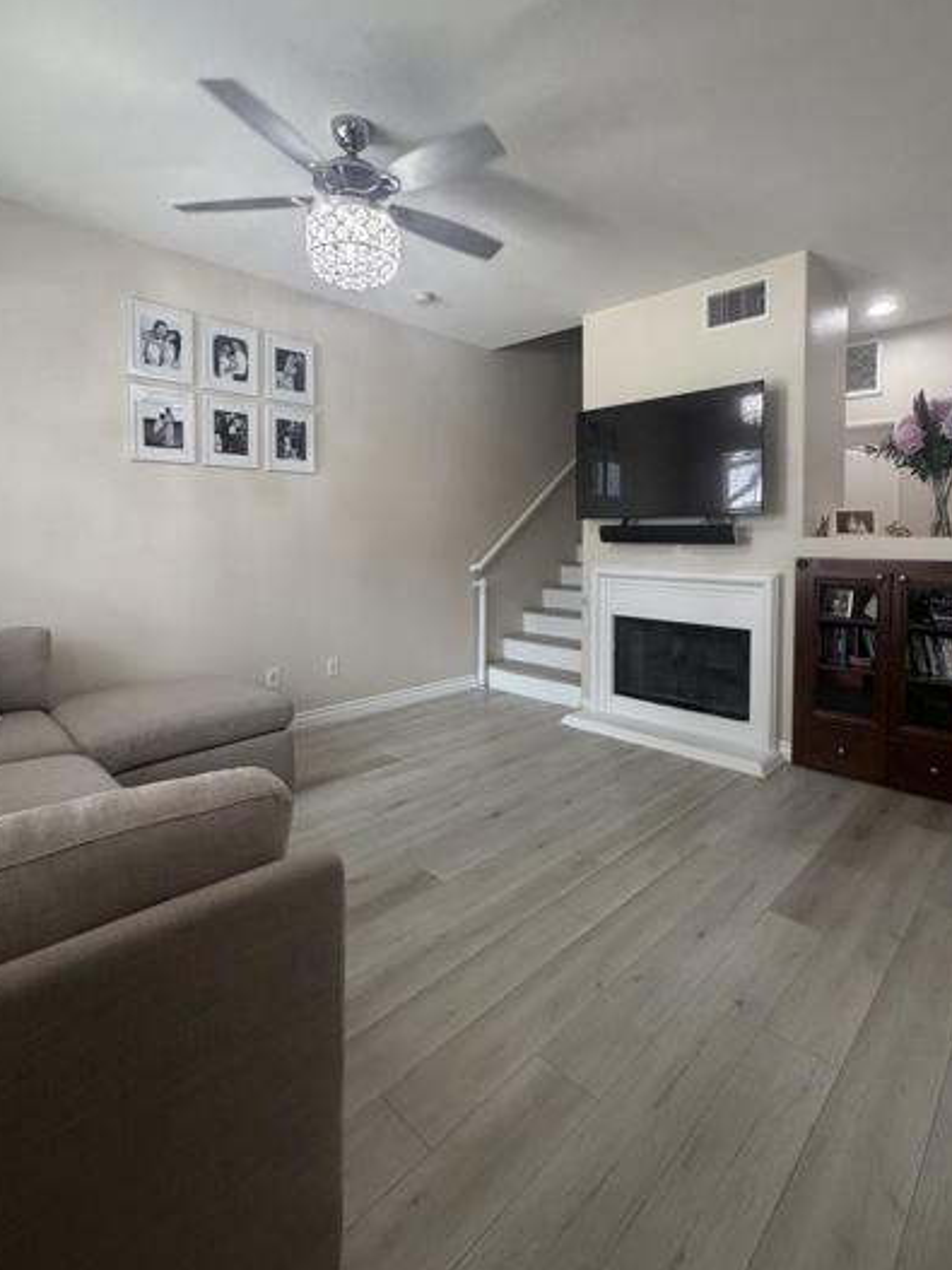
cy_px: 559
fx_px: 624
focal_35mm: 17
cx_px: 523
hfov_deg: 74.5
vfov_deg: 90.6
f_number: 2.2
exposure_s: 1/120
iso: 320
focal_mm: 2.22
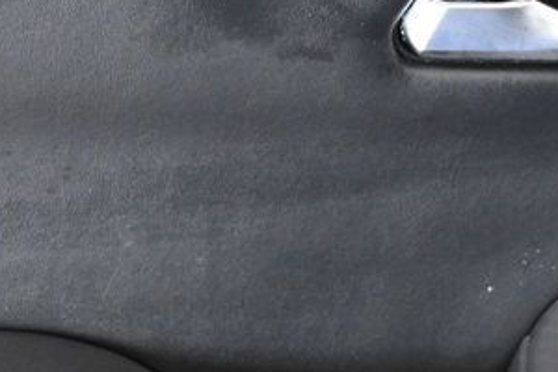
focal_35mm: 256
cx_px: 450
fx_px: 3968
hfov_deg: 8.0
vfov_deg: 5.4
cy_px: 208
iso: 2500
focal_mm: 50
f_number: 5.6
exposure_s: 1/125
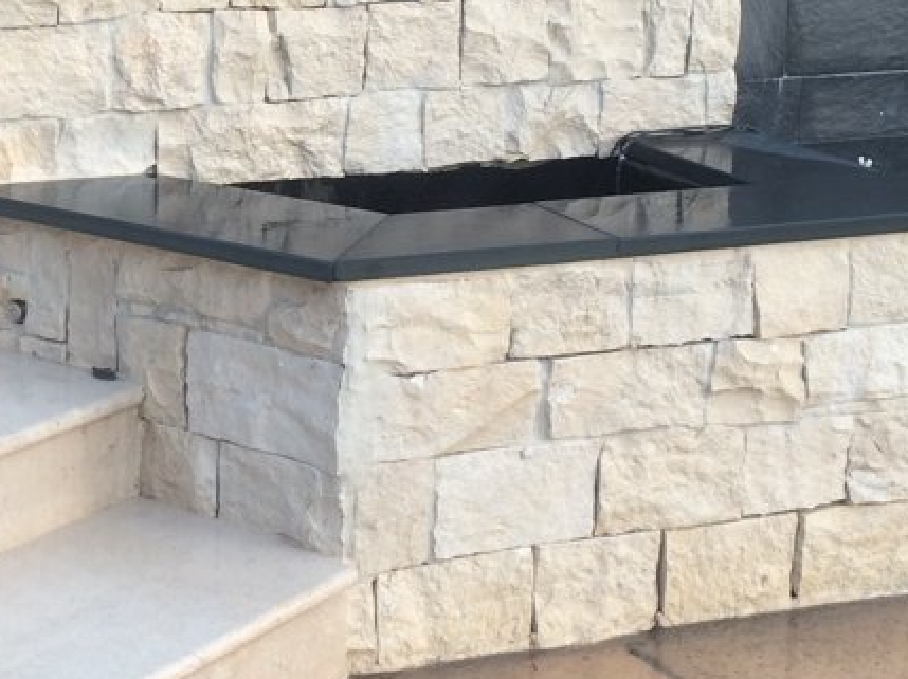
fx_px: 2202
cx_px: 91
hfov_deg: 22.7
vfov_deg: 17.4
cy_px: 167
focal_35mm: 84
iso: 32
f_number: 2.2
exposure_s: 1/217
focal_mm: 4.12
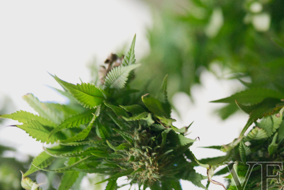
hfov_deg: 11.6
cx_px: 285
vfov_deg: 7.8
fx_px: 1389
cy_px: 187
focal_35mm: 176
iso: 6400
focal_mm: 85
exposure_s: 1/100
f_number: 3.2
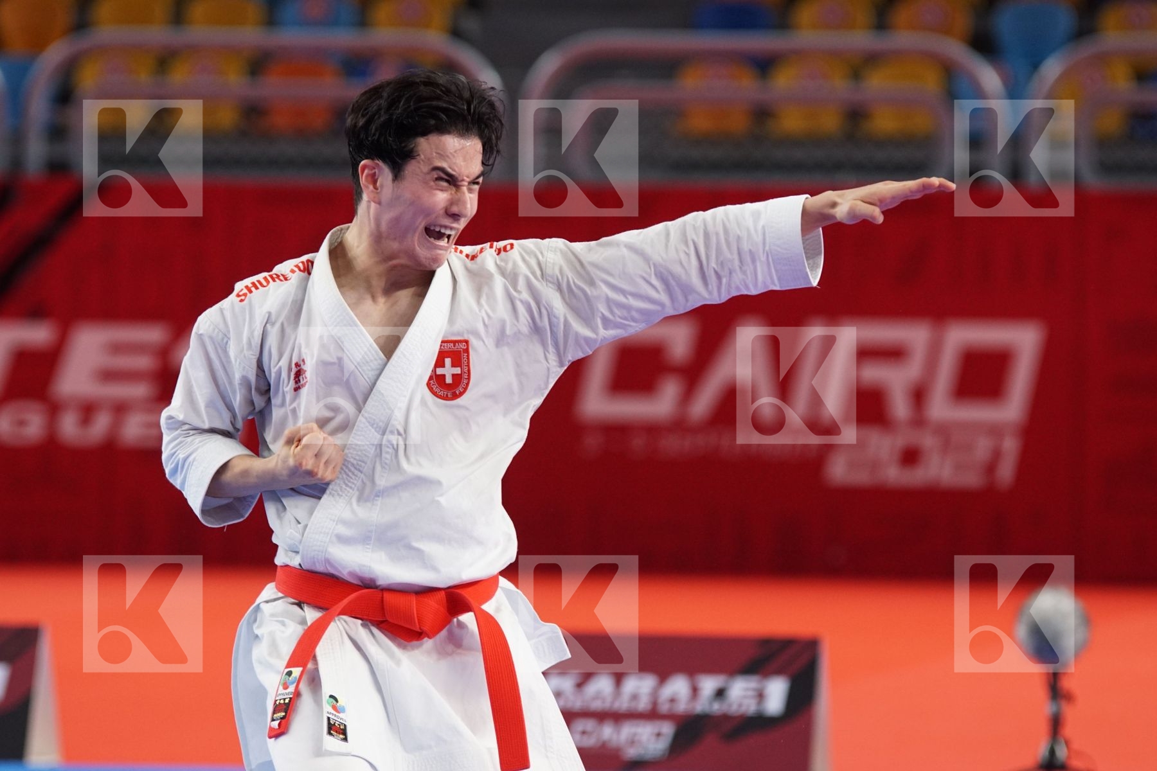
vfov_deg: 5.7
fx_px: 7713
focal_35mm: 240
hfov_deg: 8.6
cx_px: 578
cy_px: 386
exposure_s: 1/400
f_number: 3.2
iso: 1000
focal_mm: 160
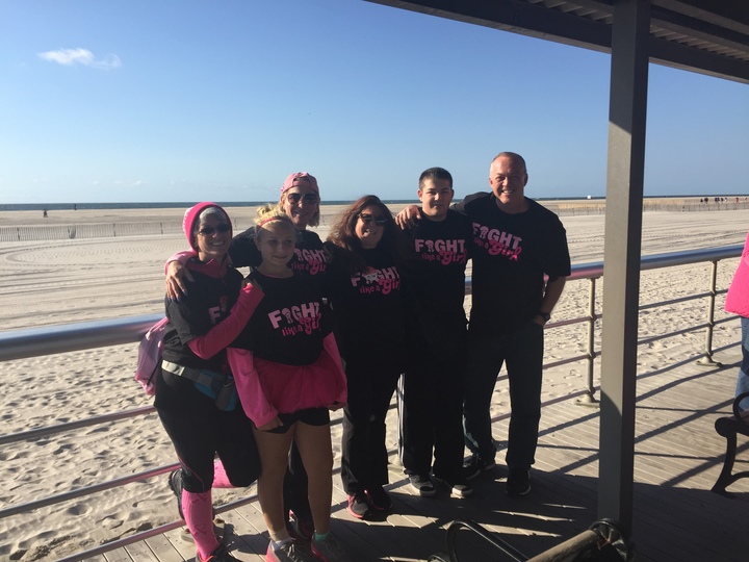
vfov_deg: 48.2
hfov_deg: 61.7
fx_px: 627
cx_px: 374
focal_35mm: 29
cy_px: 281
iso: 32
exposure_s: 1/1721
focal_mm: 4.15
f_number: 2.2
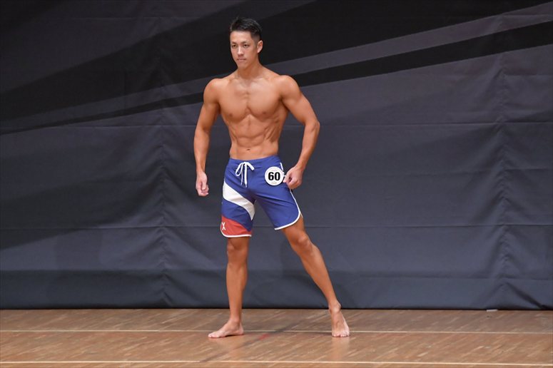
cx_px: 276
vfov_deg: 4.4
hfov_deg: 6.5
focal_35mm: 315
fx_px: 4836
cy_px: 184
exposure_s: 1/400
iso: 6400
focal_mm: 210
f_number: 5.6
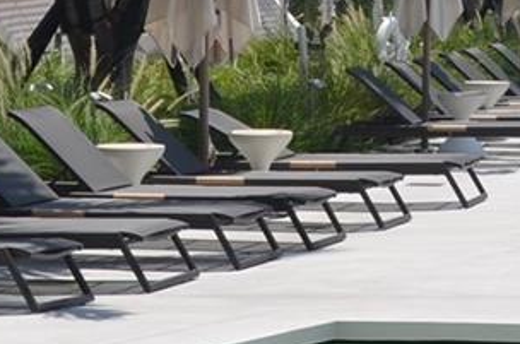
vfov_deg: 6.6
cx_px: 606
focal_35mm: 205
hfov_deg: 9.9
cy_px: 25
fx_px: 2953
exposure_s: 1/320
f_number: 9
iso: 100
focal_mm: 26
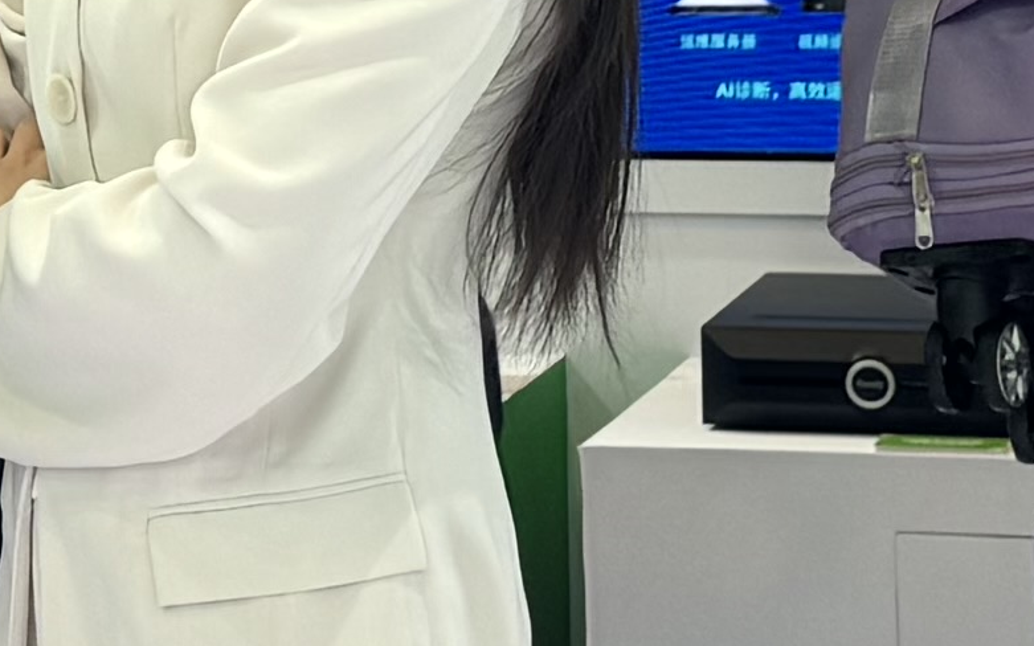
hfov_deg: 11.0
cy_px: -212
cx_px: -240
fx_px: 5241
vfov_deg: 7.0
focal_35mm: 186
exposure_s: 1/100
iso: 64
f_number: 1.78
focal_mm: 6.86
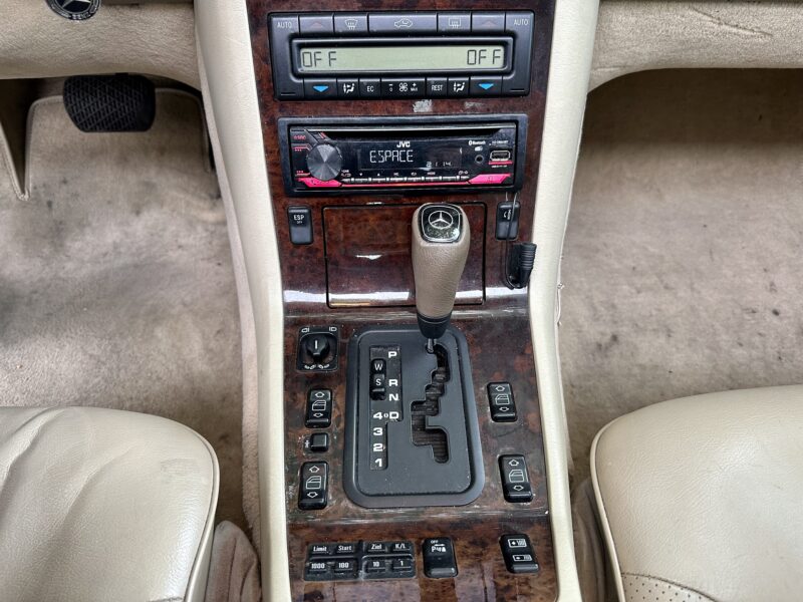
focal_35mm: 24
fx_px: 557
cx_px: 402
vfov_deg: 56.8
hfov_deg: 71.6
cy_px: 301
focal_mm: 6.86
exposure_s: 1/81
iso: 250
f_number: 1.78
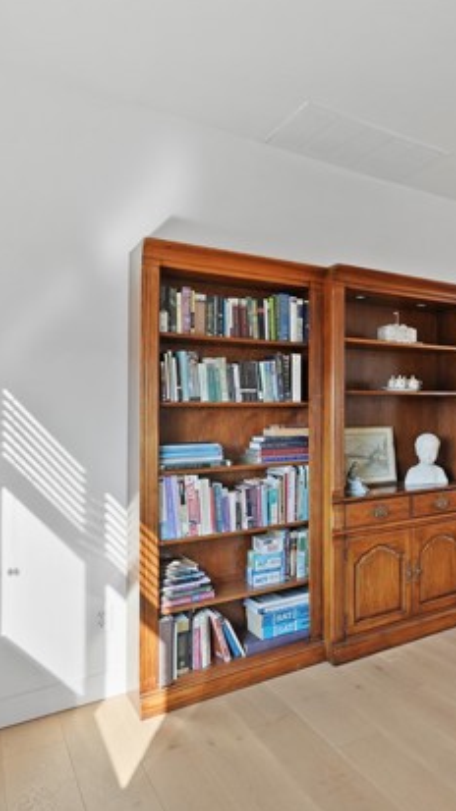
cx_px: 517
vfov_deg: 71.9
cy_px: 406
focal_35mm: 26
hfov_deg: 36.5
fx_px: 559
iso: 250
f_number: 4
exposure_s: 1/15
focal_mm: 16
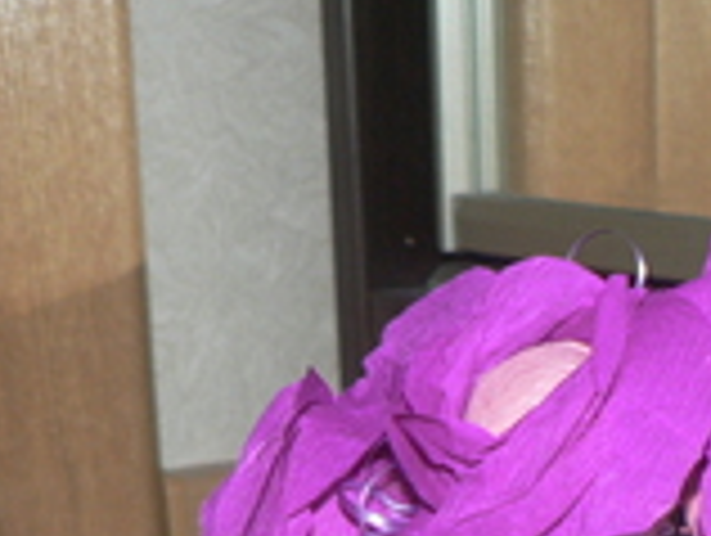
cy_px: 730
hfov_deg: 17.1
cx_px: 594
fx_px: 2345
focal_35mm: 114
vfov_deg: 12.6
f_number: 2.8
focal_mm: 6.7
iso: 100
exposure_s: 1/60
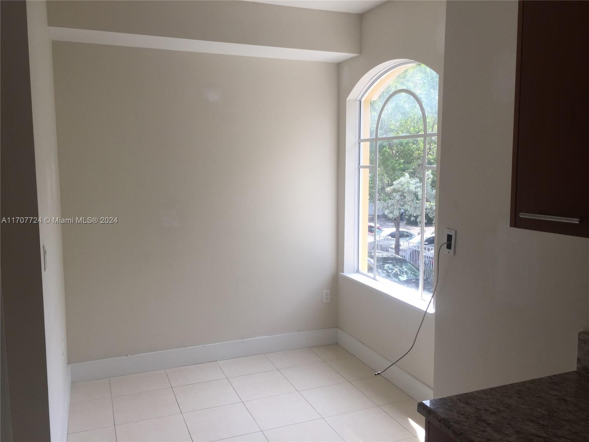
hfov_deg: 61.7
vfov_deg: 48.2
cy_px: 221
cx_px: 294
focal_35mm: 29
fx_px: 493
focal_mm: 4.15
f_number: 2.2
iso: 32
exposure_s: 1/120
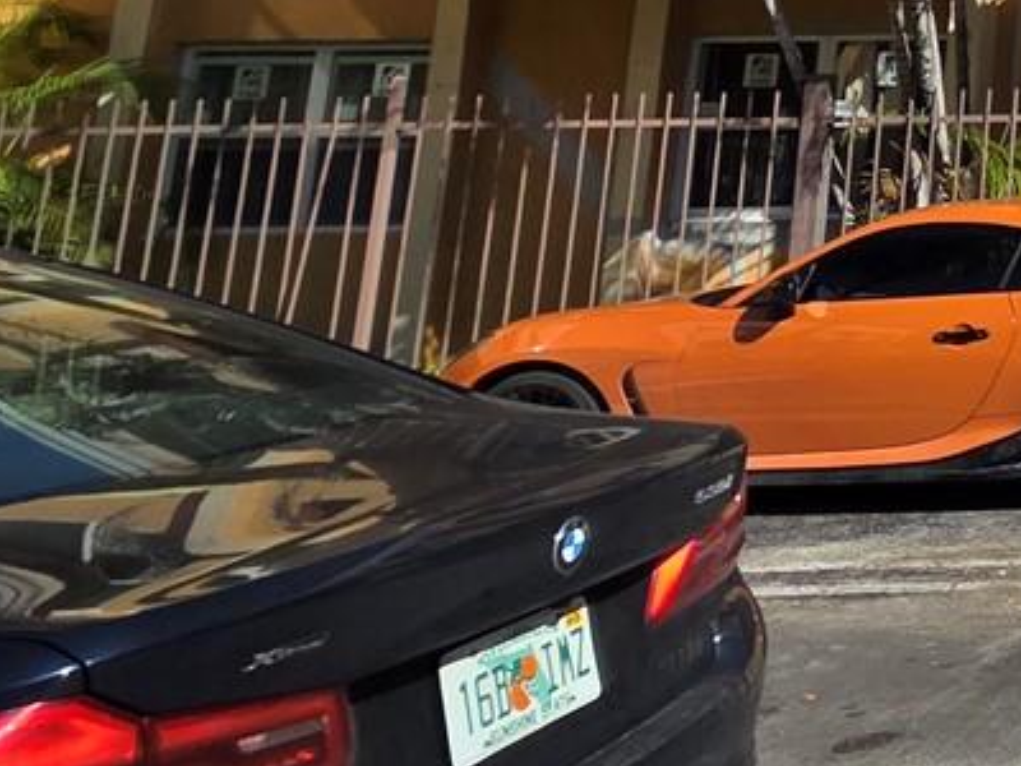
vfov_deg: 24.9
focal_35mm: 52
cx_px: 1866
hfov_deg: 21.7
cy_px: -189
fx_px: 1534
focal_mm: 2.2
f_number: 2.2
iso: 50
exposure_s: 1/2775
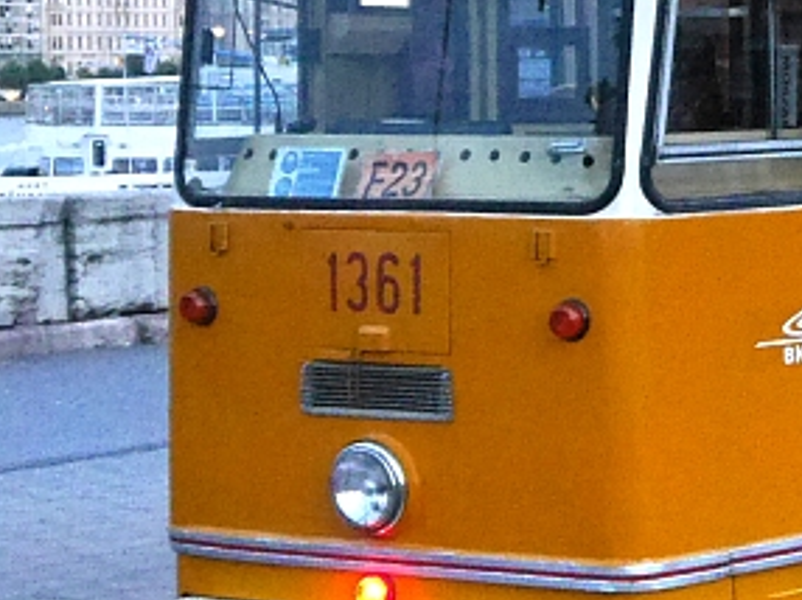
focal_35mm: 129
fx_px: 2986
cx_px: 1054
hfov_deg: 14.6
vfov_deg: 11.4
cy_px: 112
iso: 2500
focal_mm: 18
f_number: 4.1
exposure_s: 1/60
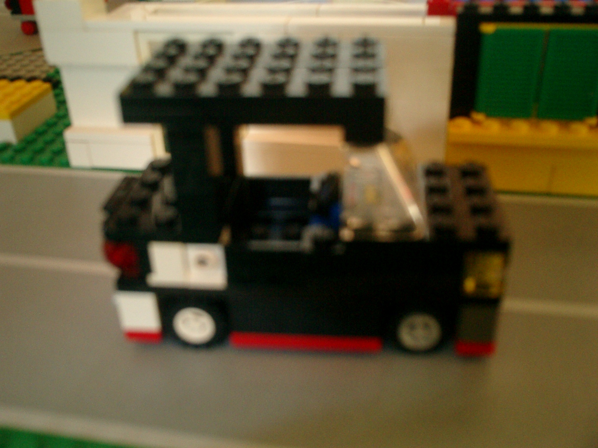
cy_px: 224
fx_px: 622
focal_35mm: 36
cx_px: 299
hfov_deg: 51.4
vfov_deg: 39.7
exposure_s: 1/8
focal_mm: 7.5
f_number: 3.2
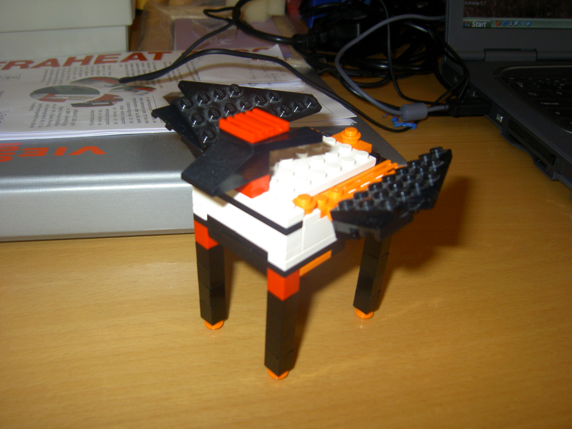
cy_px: 214
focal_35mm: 34
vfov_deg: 41.8
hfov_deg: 54.0
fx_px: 562
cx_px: 286
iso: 100
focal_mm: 5.6
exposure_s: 1/60
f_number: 2.8
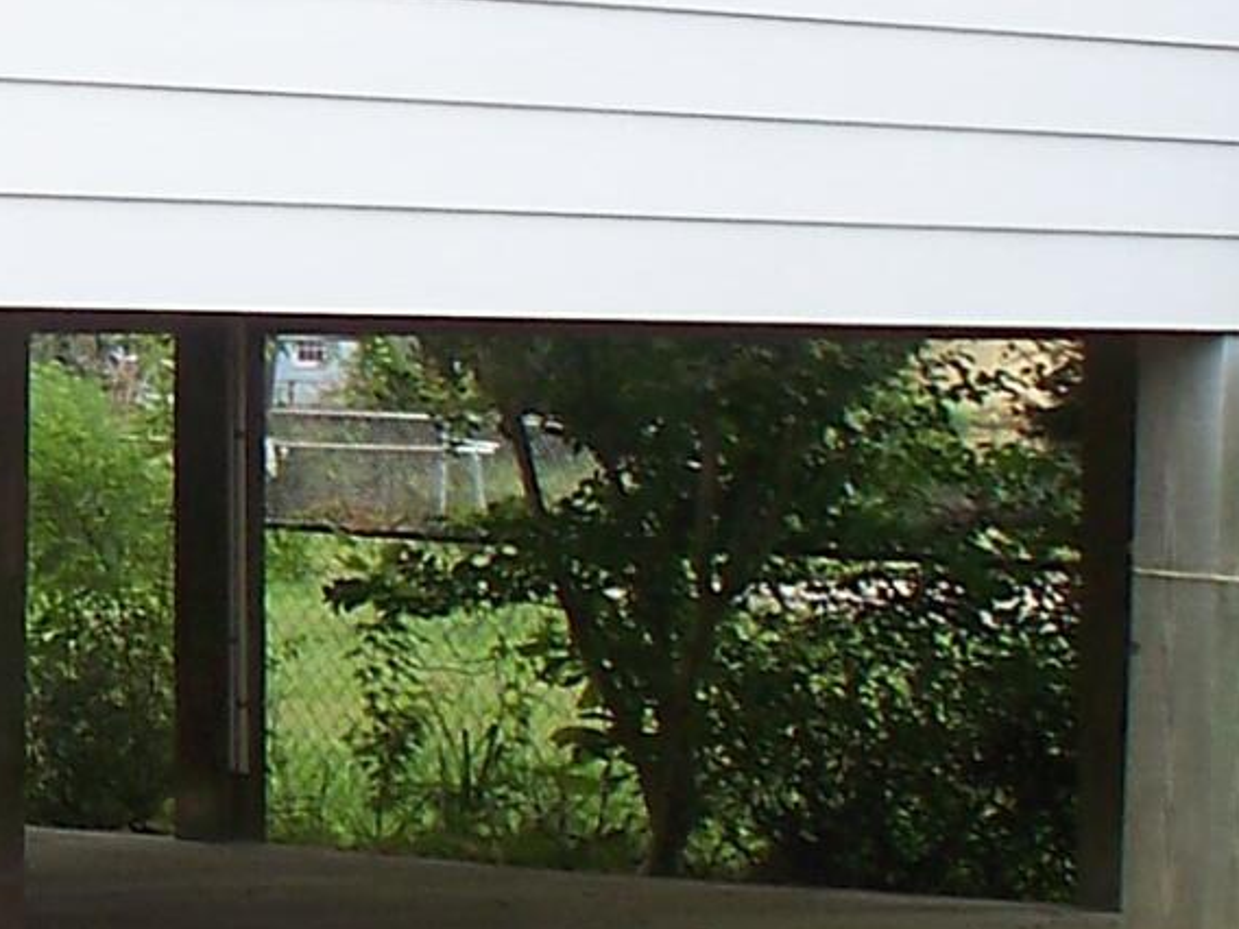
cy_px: 216
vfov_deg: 7.8
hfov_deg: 10.0
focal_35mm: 190
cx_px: -718
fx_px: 6801
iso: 80
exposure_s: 1/500
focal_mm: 7.54
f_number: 2.8
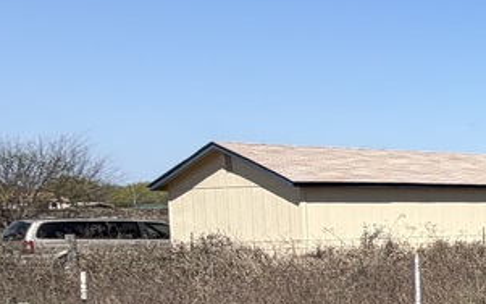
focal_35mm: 71
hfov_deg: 15.6
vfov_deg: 18.2
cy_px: 241
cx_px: 1146
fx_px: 940
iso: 20
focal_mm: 2.22
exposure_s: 1/864
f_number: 2.2
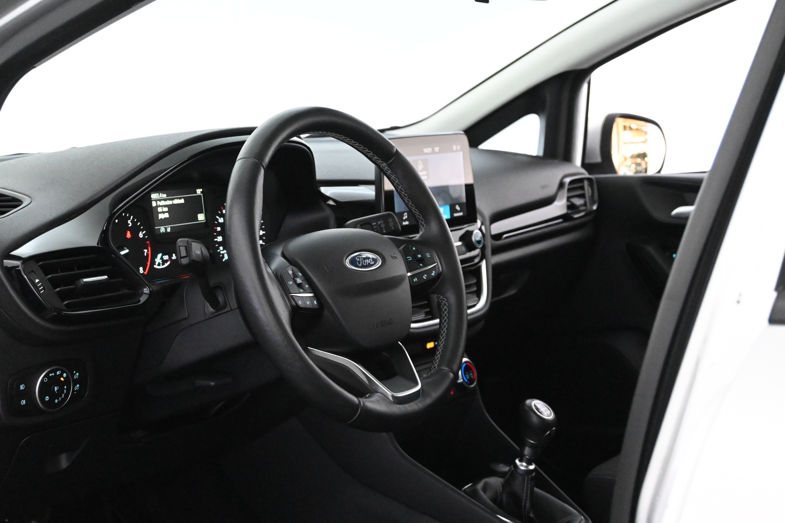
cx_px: 392
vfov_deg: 24.4
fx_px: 1210
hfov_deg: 35.9
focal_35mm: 56
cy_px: 262
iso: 9000
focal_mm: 37
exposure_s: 1/60
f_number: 5.3
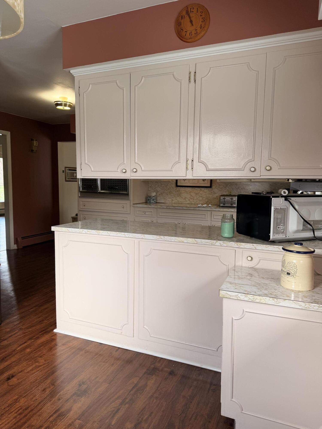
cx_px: 161
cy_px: 214
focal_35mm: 24
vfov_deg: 71.6
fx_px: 298
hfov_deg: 56.8
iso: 64
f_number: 1.78
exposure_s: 1/121
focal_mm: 6.76
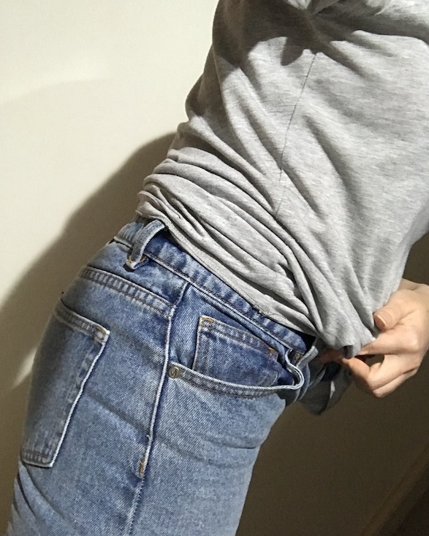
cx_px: 213
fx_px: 540
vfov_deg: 52.8
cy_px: 289
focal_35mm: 34
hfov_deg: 43.3
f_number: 2.2
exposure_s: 1/17
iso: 640
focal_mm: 2.87
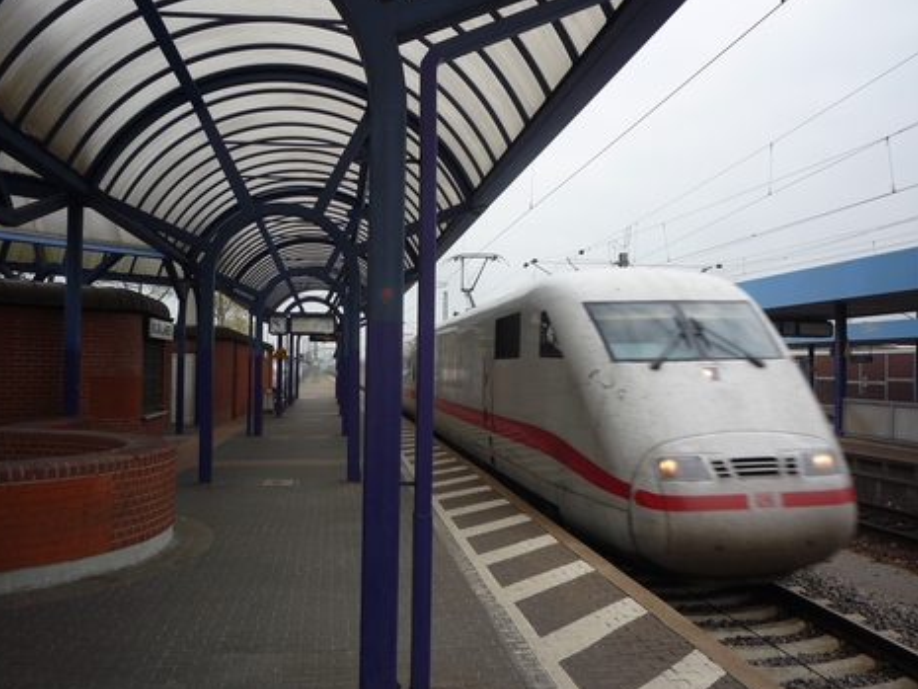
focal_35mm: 33
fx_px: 875
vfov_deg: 43.0
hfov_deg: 55.3
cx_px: 446
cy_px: 344
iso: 100
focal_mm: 5.2
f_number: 4
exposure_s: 1/250
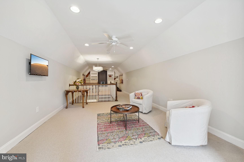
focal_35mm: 14
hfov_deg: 104.3
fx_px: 95
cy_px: 81
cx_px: 122
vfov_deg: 81.2
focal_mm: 14
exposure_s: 1/6
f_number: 8
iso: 200
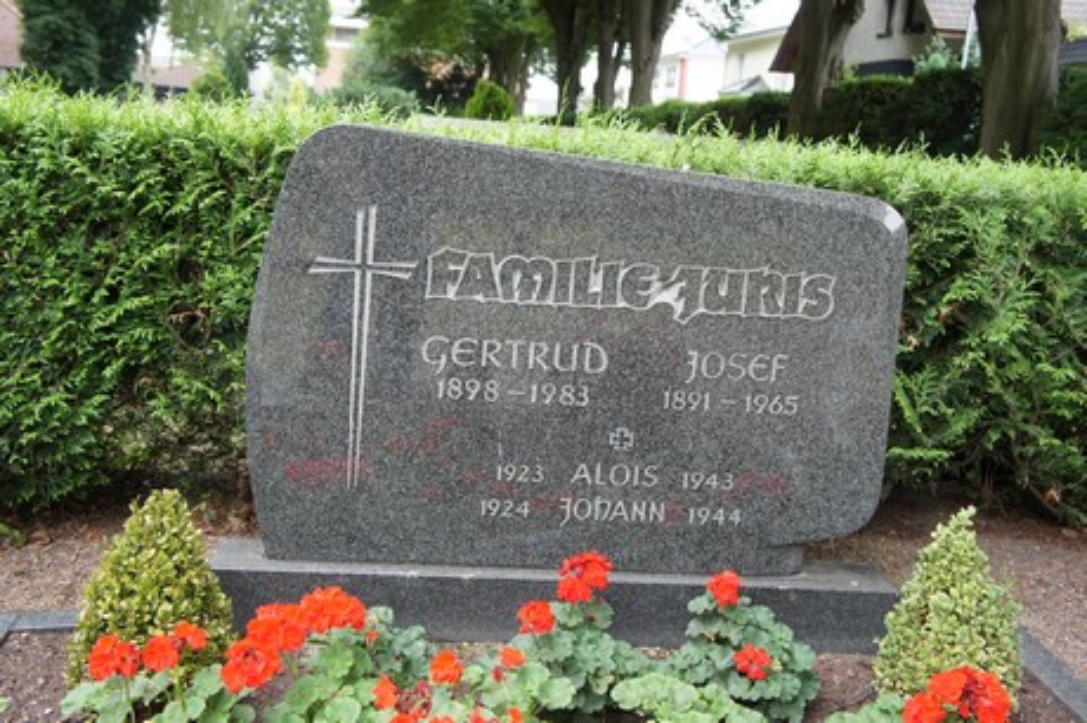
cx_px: 544
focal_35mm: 42
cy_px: 362
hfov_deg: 46.4
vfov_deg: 31.8
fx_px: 1267
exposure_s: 1/250
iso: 800
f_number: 4.5
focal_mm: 28
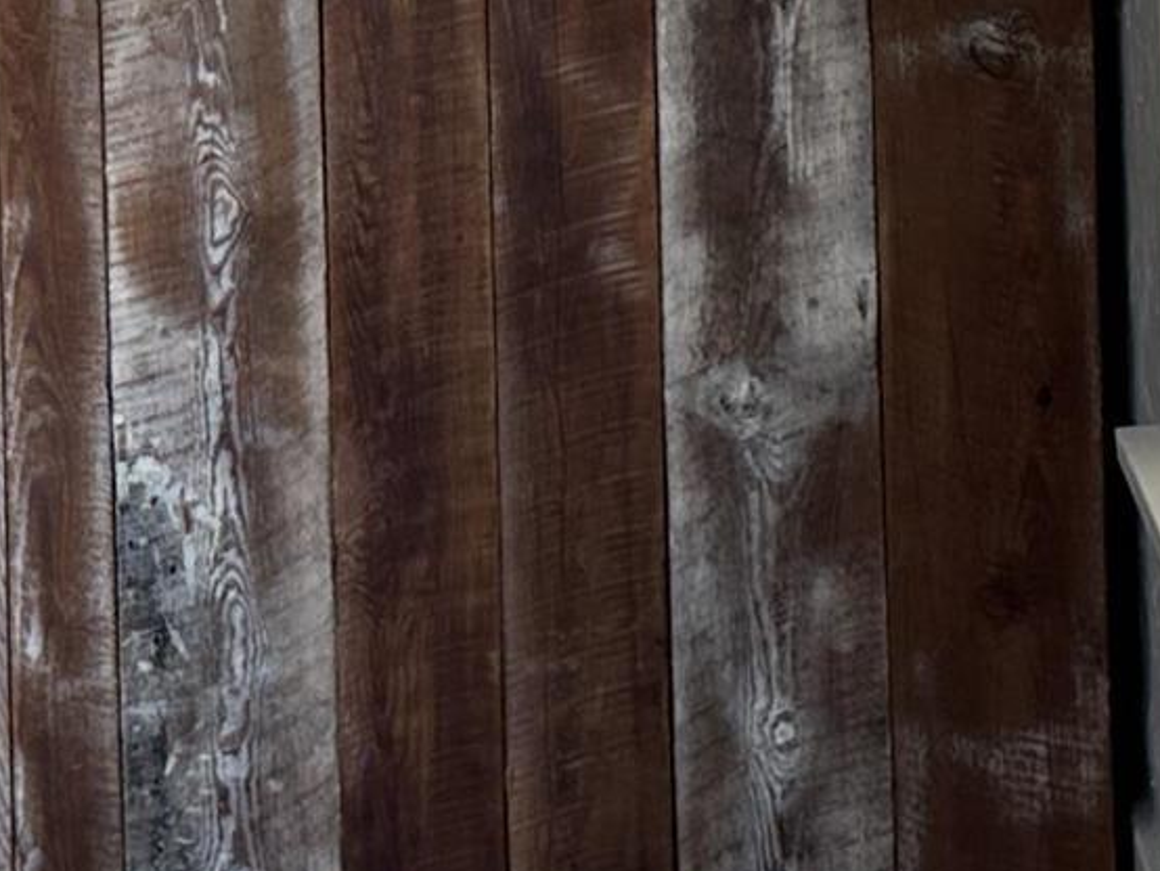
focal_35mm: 133
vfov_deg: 11.0
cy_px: -105
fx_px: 4459
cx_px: 584
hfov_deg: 14.8
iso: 64
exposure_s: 1/121
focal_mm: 6.86
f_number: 1.78
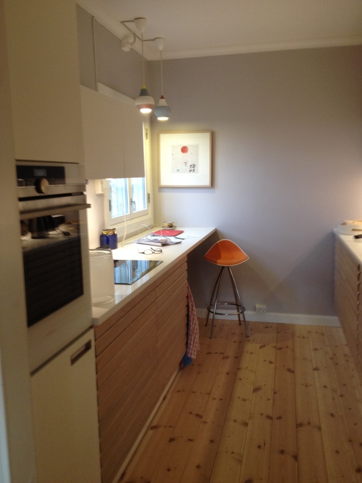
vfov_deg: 52.6
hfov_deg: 40.7
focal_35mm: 35
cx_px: 181
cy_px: 242
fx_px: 488
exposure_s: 1/20
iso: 100
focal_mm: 4.28
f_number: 2.4
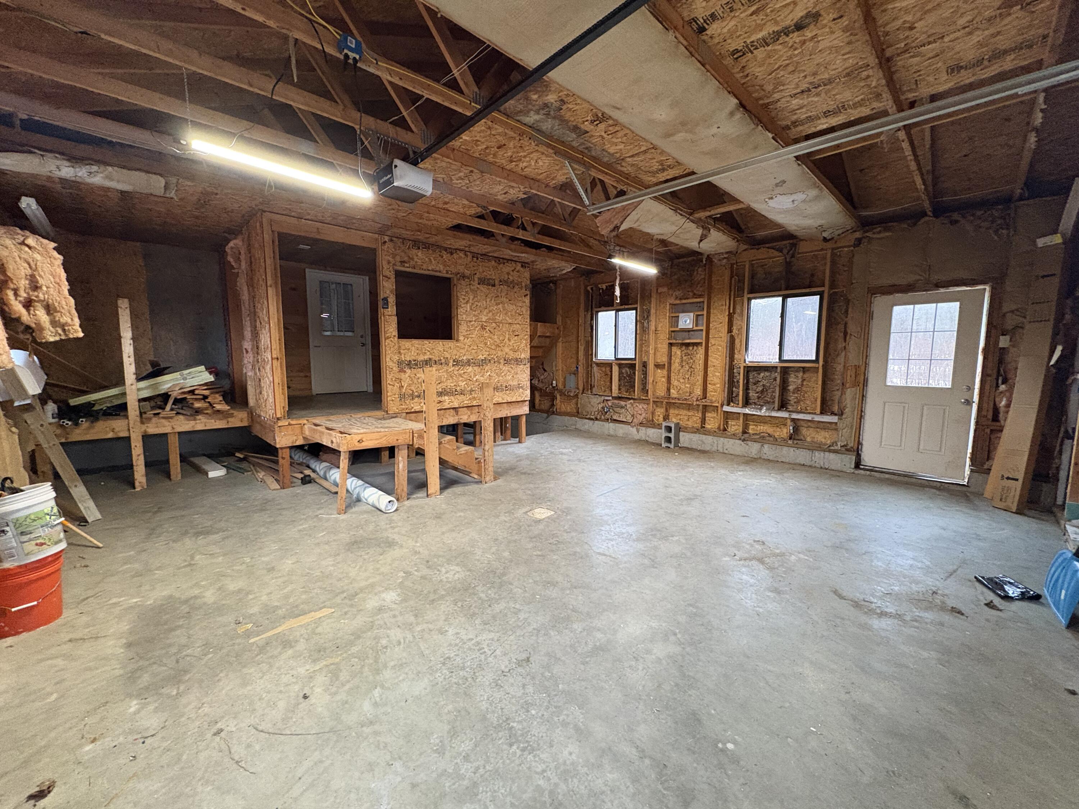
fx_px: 436
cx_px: 540
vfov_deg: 85.7
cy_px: 404
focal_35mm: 14
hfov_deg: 102.1
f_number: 2.2
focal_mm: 2.22
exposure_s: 1/60
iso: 500
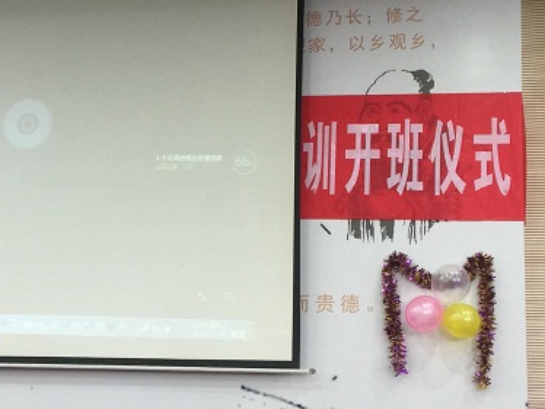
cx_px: 224
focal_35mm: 62
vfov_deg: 23.6
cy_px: 247
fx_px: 977
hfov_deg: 31.1
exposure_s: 1/17
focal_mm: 4.15
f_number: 2.2
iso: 100
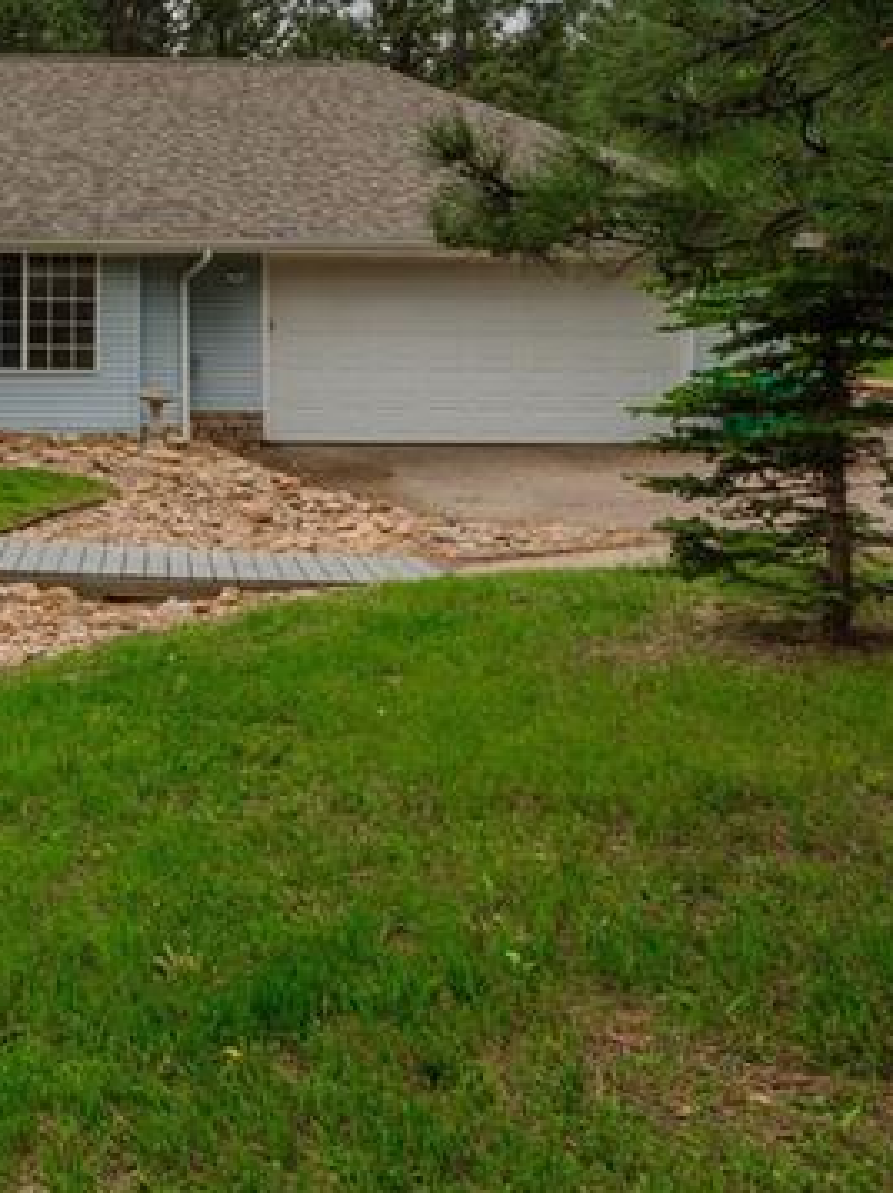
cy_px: 280
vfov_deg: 41.5
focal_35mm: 44
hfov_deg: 26.4
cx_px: -343
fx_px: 1515
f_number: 9
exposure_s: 1/250
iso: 400
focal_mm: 16
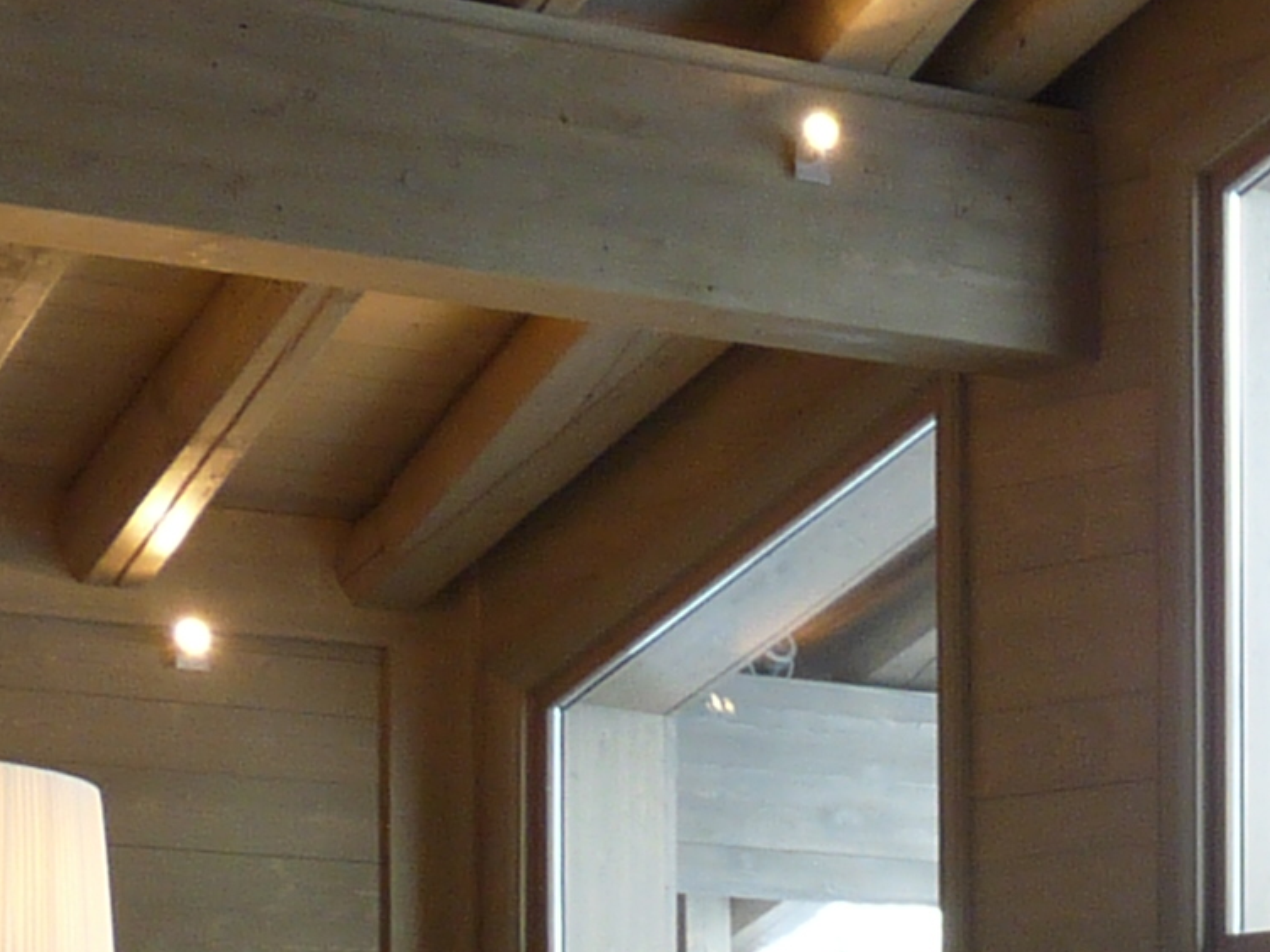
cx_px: 1604
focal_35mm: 131
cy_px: 1504
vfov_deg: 10.8
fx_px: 4806
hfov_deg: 14.5
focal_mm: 4.8
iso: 100
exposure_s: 1/30
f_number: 2.8
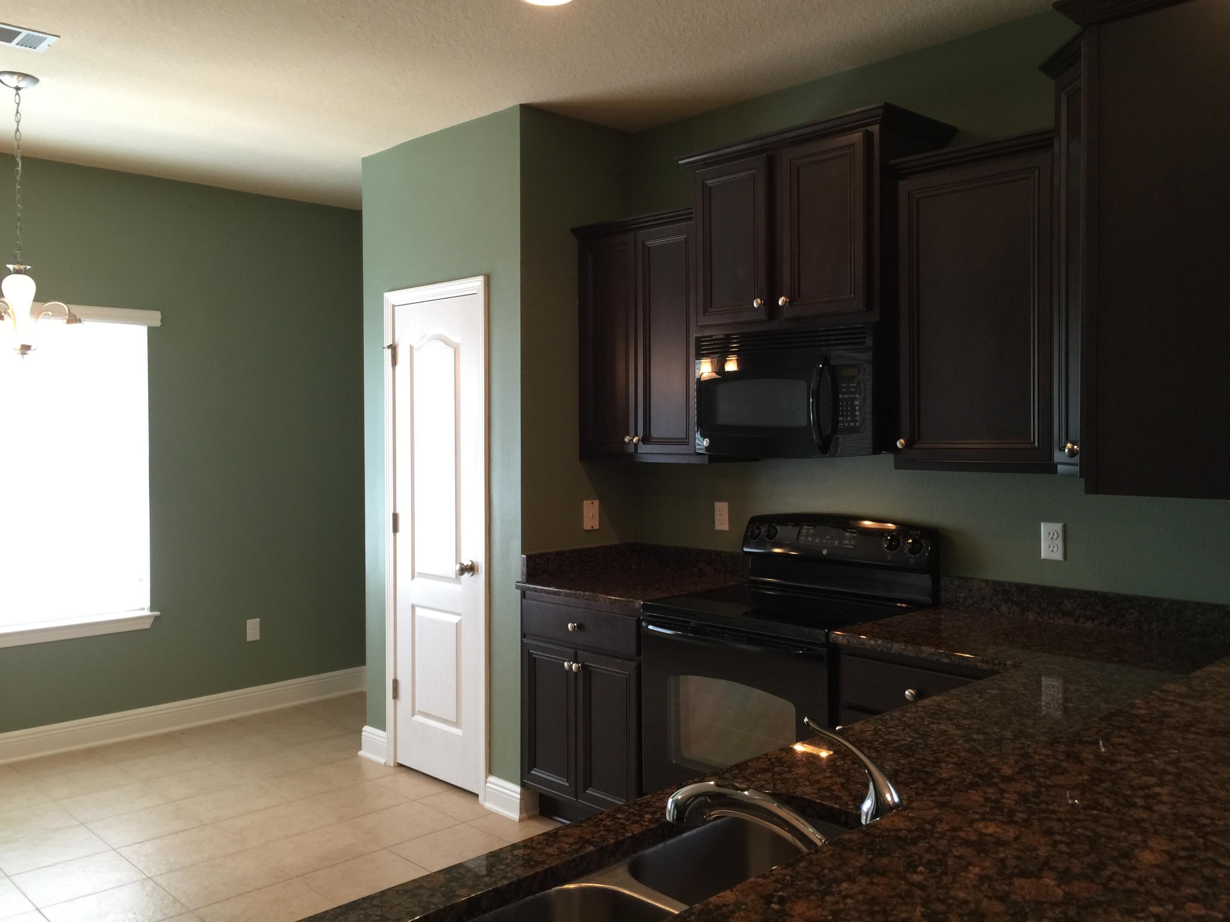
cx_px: 615
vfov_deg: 48.2
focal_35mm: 29
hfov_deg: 61.7
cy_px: 461
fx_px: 1030
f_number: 2.2
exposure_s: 1/15
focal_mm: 4.15
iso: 50
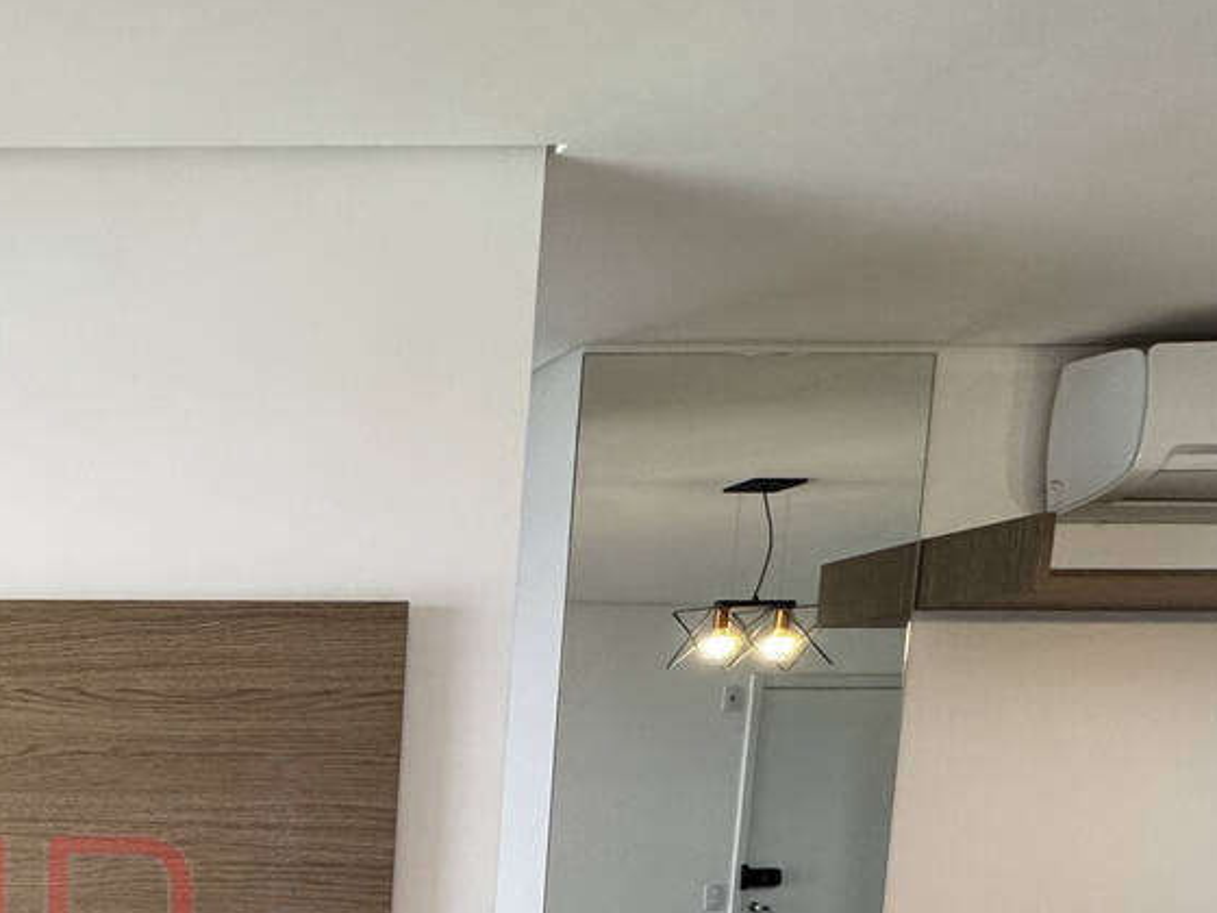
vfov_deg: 35.4
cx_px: -233
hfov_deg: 38.5
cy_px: 939
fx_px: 1266
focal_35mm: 36
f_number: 2.2
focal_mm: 2.22
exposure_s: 1/120
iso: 200
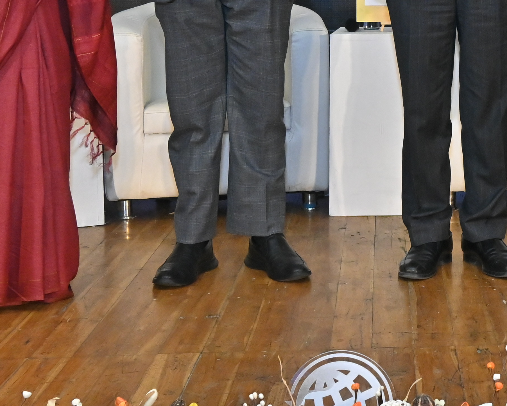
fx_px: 1271
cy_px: -32
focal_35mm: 85
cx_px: 461
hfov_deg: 22.0
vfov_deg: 17.6
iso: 1000
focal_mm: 19.5
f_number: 7.1
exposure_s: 1/125
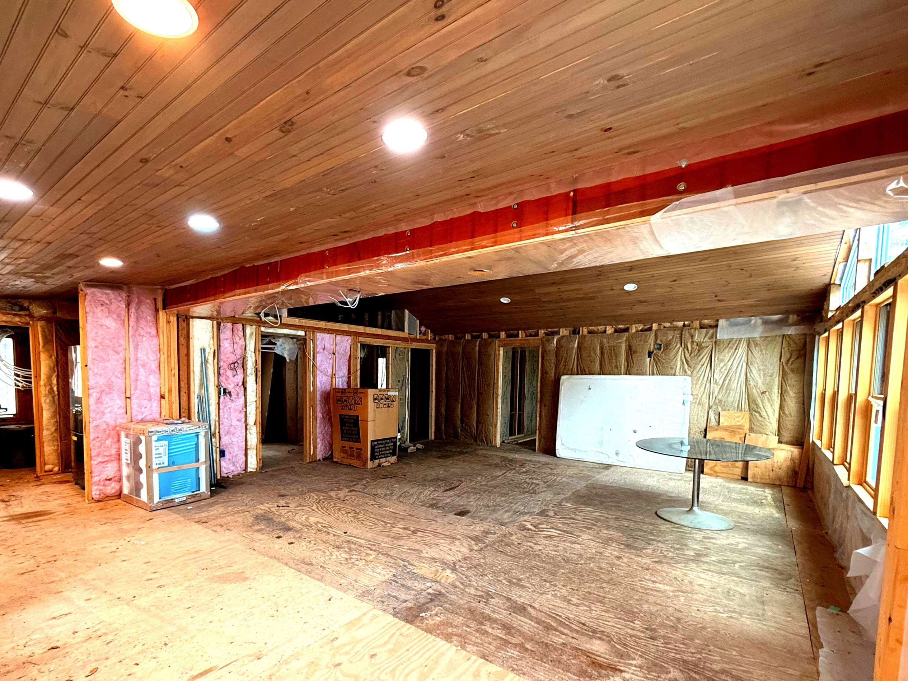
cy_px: 407
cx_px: 409
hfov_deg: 90.7
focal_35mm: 17
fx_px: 446
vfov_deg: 74.0
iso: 250
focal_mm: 2.22
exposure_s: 1/60
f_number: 2.2
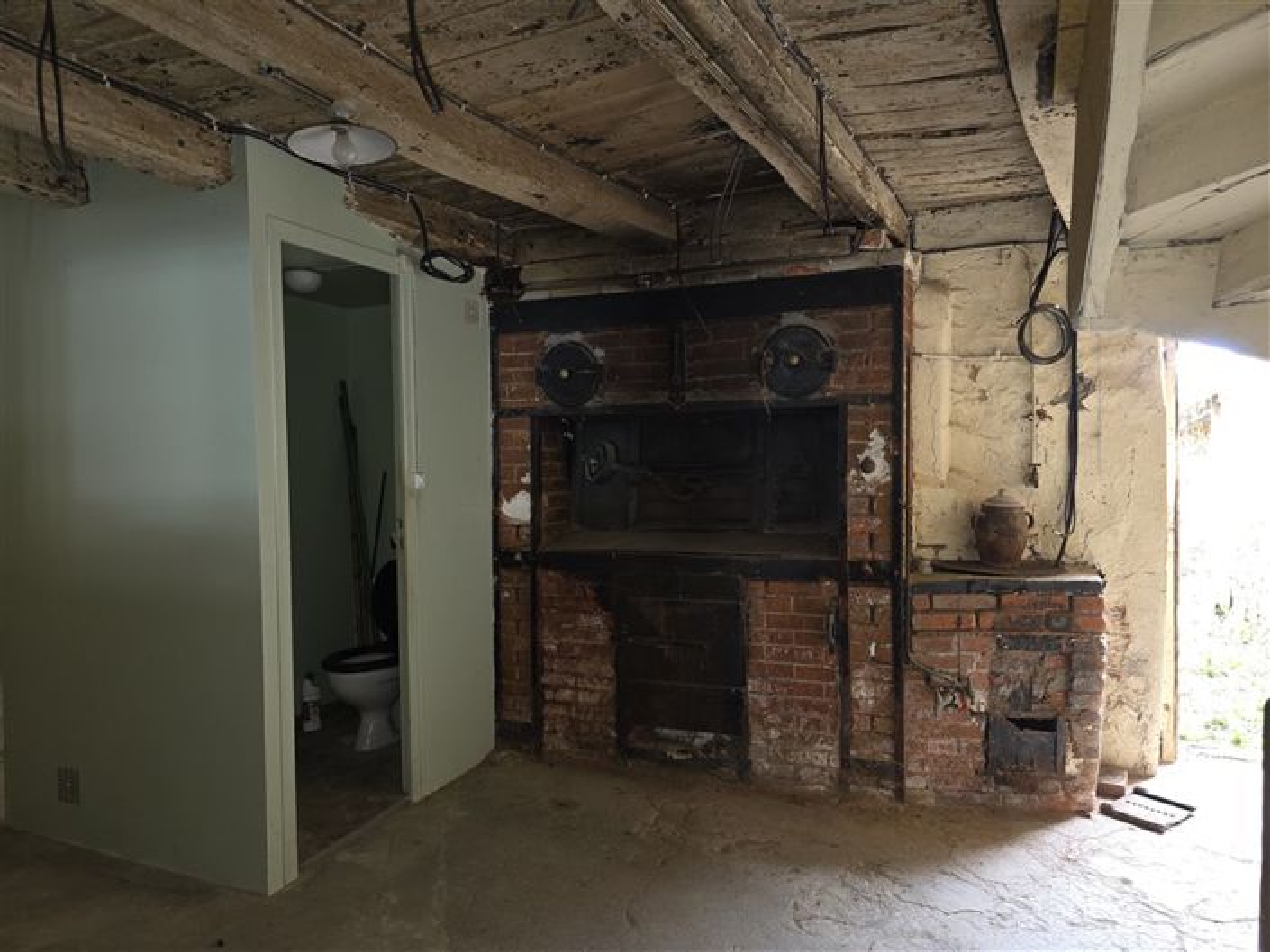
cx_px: 635
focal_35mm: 23
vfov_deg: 58.9
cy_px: 476
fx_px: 844
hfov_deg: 73.9
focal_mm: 6.3
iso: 100
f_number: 1.7
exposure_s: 1/25
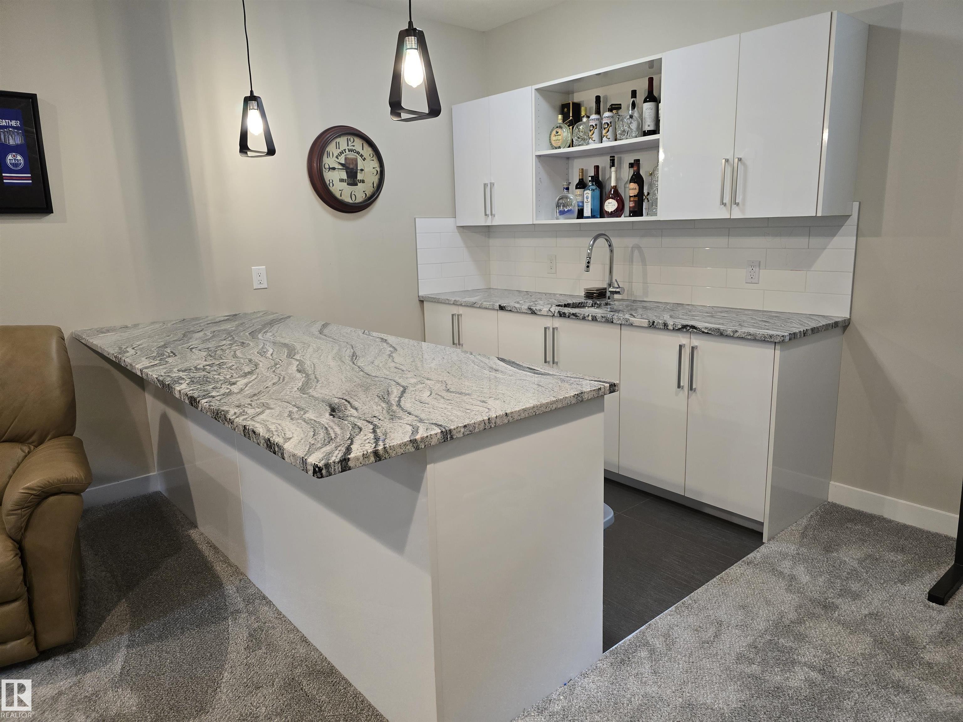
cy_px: 361
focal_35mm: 23
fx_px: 640
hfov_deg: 73.9
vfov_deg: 58.9
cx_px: 482
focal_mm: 6.3
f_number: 1.7
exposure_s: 1/120
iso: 640
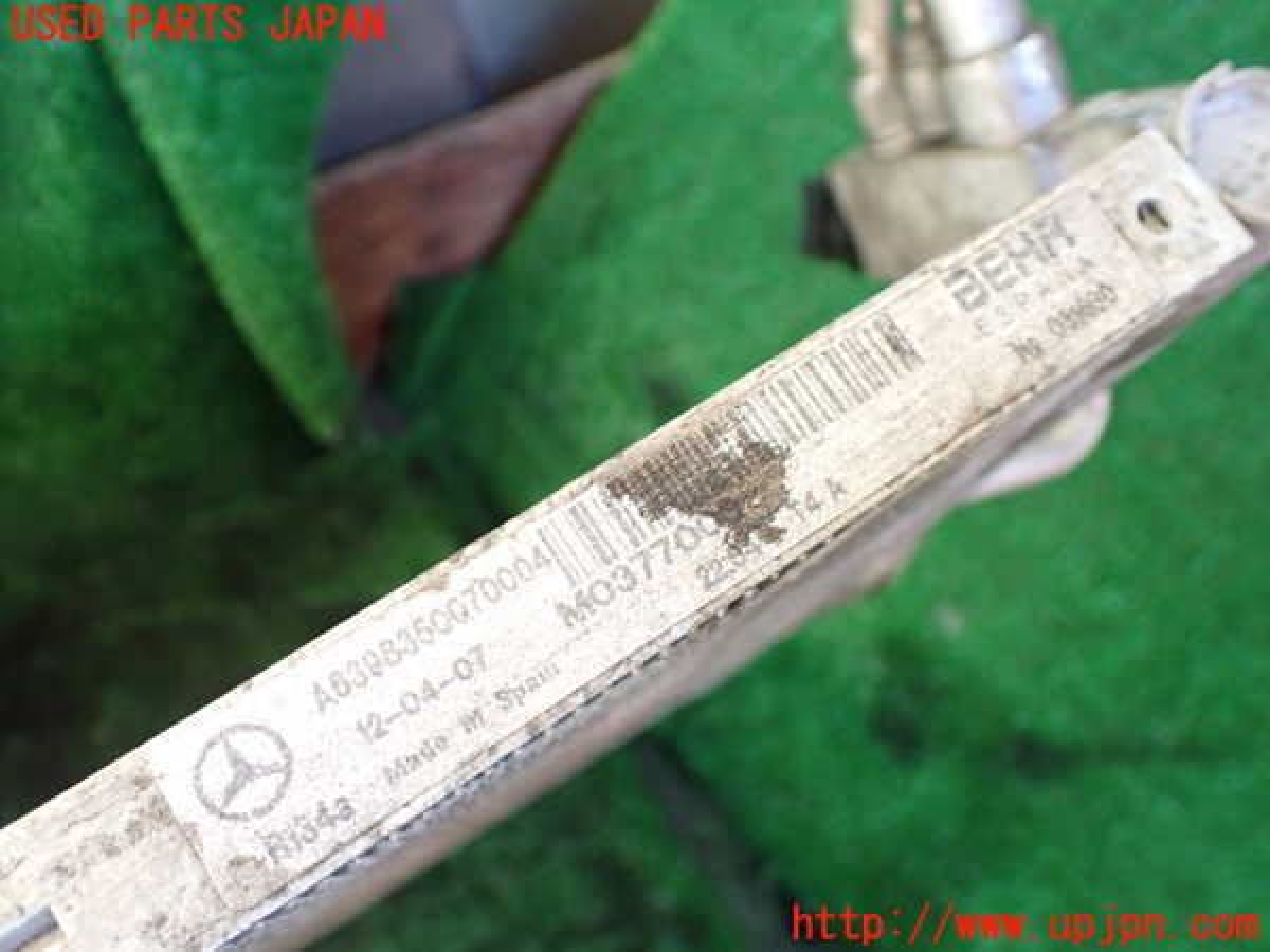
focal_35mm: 30
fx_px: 1101
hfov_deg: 60.0
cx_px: 635
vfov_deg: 46.8
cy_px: 476
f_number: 2.3
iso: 640
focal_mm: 5.4
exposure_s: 1/125
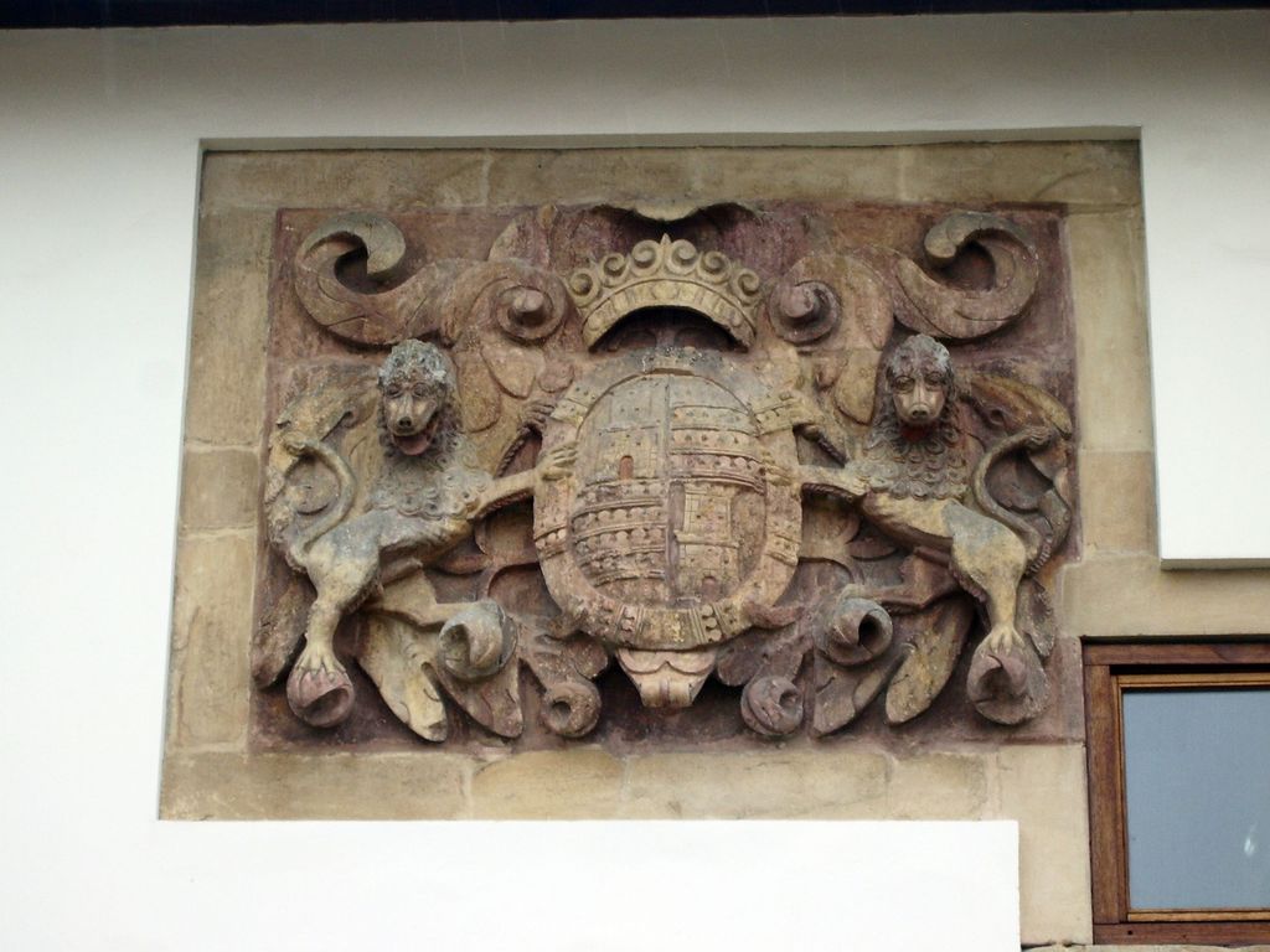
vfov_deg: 13.8
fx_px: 3926
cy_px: 476
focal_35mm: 107
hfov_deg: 18.4
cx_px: 635
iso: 100
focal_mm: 17.4
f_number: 4.8
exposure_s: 1/100
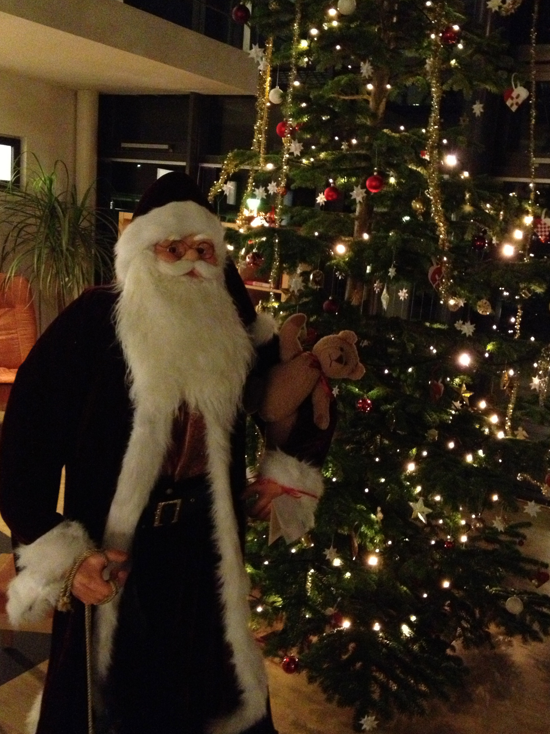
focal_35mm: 39
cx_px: 281
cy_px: 368
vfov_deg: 47.9
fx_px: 826
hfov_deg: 36.8
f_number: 2.4
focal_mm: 4.28
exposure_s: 1/15
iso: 800
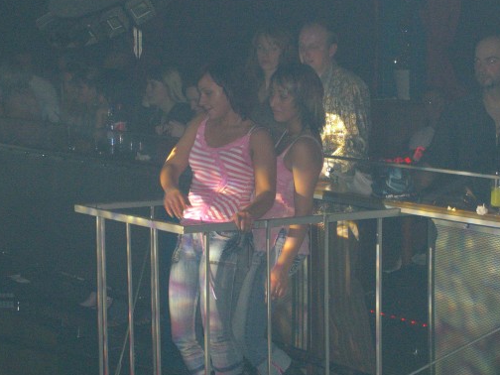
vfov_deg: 13.1
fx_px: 1632
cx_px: 238
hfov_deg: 17.4
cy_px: 192
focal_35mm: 113
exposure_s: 1/60
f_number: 4.8
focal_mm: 19.7
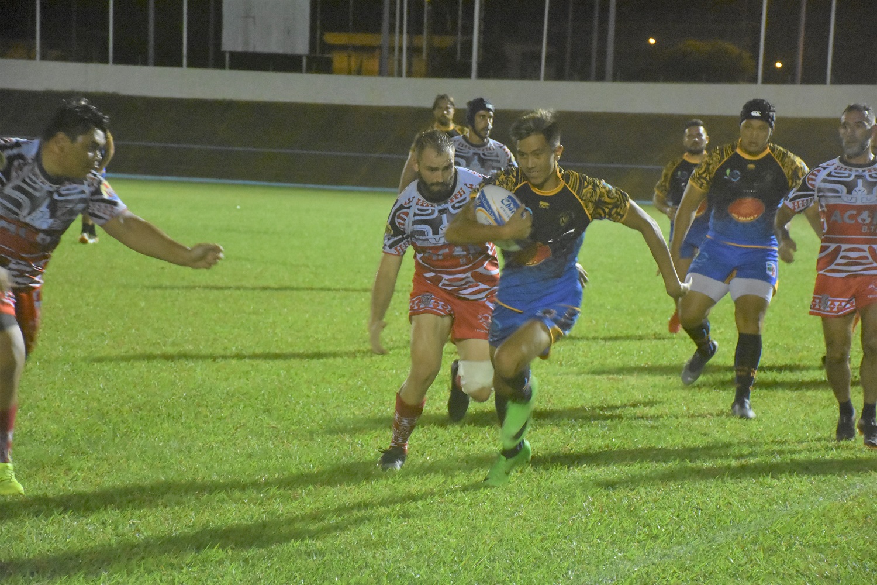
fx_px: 2740
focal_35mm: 112
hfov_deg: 18.2
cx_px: 438
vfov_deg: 12.2
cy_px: 292
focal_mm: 75
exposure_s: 1/160
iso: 6400
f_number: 5
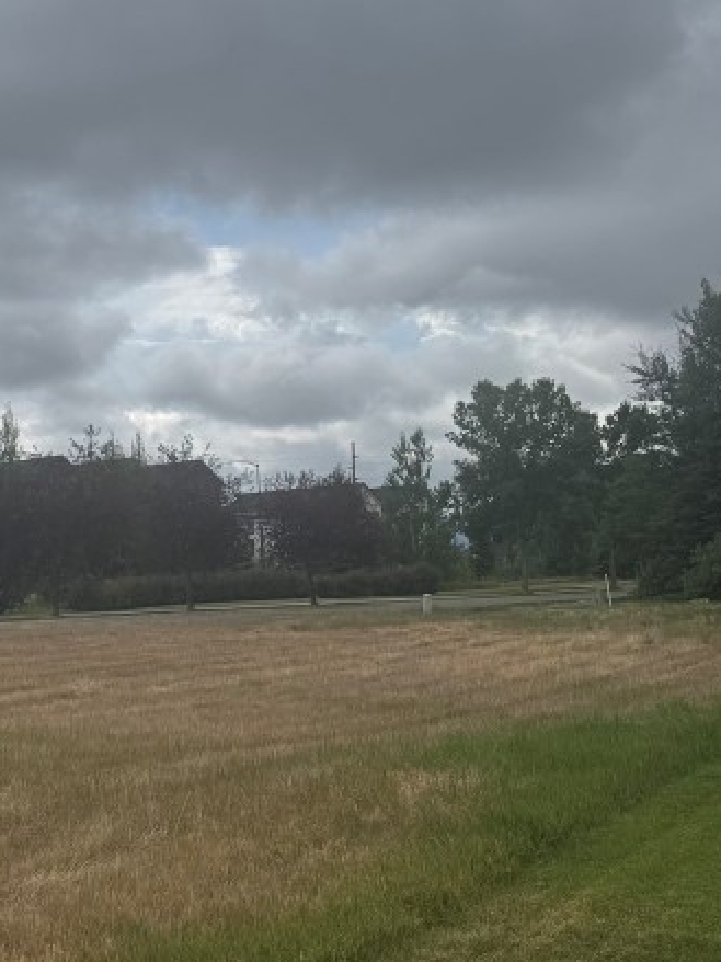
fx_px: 1556
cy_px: 524
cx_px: -215
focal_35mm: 56
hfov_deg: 23.2
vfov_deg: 34.3
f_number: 1.78
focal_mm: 6.76
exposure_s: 1/9009
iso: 80
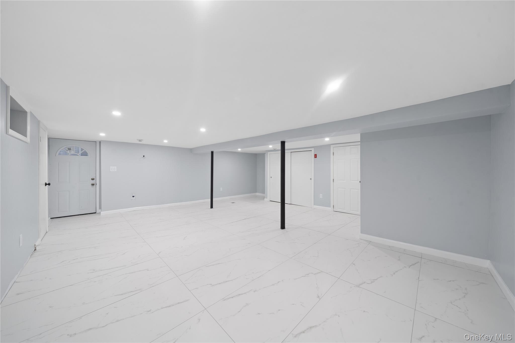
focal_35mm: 12
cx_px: 258
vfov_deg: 90.0
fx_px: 172
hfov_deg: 112.6
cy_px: 172
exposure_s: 1/3
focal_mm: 12
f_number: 8
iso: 250
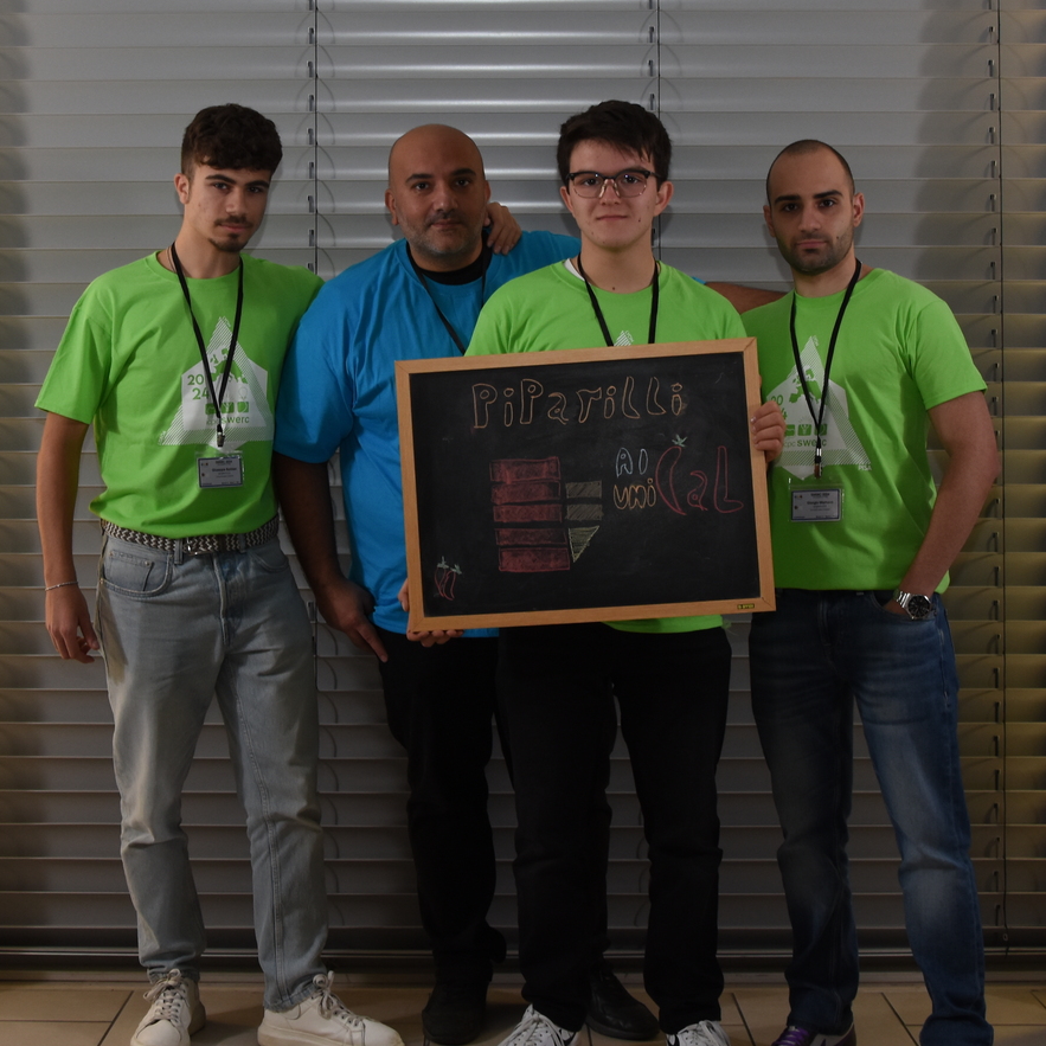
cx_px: 468
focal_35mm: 61
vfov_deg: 28.0
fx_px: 2085
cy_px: 371
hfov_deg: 28.1
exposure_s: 1/80
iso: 400
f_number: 5
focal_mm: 22
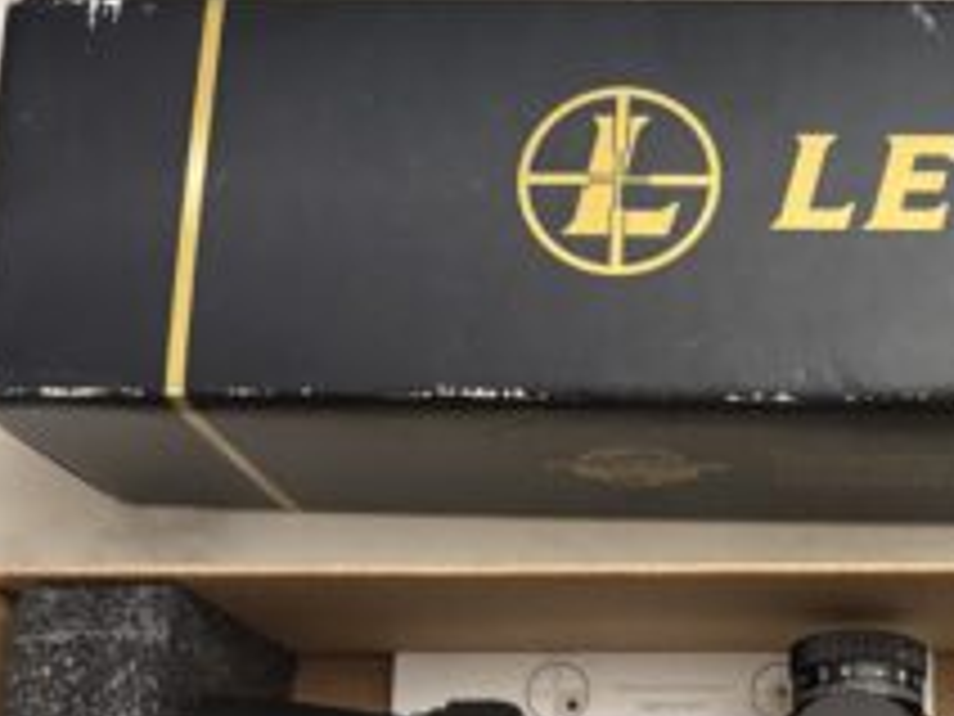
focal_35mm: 49
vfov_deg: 29.1
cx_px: 878
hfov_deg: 36.3
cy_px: 554
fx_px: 1350
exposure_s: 1/60
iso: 400
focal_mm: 5.96
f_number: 1.6
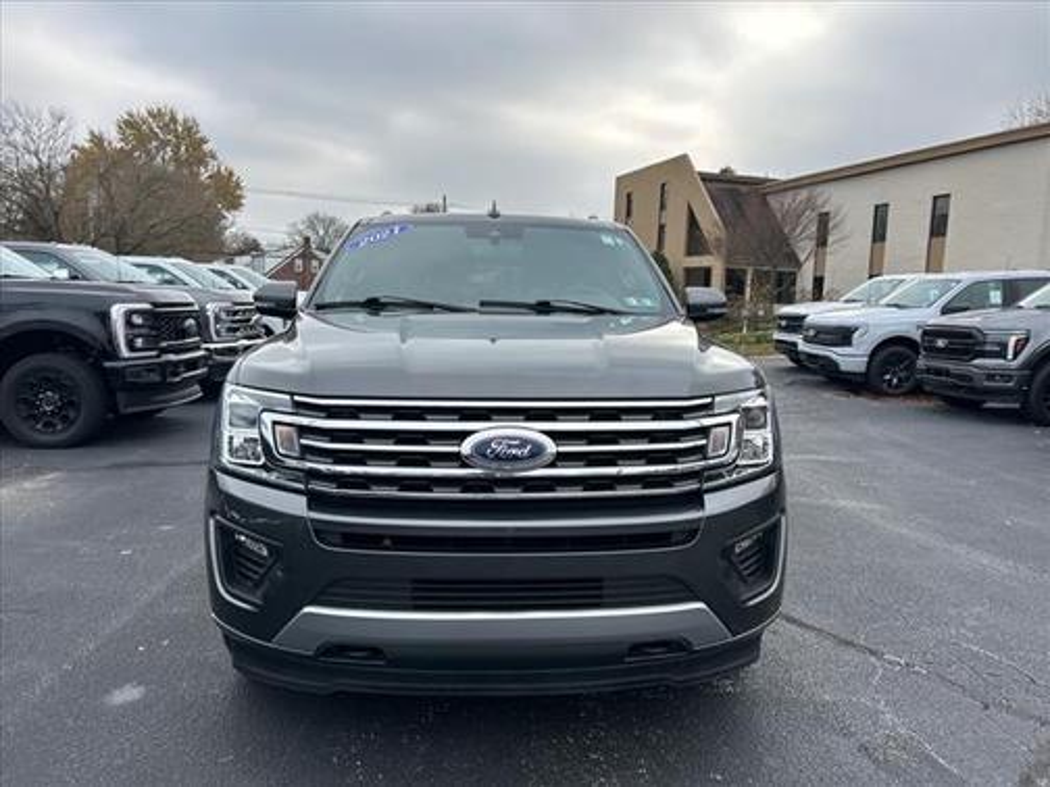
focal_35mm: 26
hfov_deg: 67.3
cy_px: 394
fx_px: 789
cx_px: 525
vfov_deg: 53.1
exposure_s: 1/1361
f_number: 1.5
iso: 50
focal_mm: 5.7
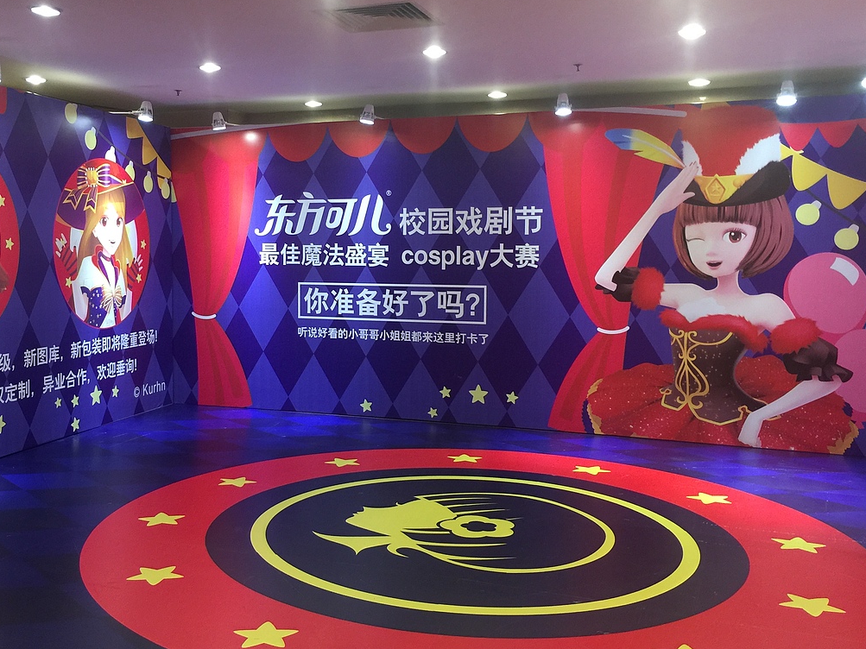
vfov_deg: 38.6
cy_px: 305
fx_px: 926
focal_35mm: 37
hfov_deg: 49.9
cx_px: 350
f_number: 2.2
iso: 80
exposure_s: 1/17
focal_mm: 4.15
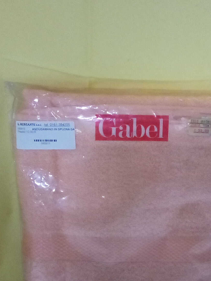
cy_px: 177
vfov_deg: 45.4
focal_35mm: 41
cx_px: 127
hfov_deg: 35.0
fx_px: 333
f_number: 2.2
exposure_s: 1/20
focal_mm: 2.27
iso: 292
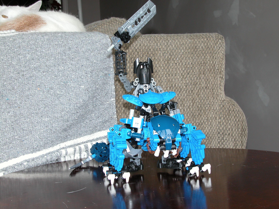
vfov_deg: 25.2
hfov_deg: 33.2
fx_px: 467
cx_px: 140
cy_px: 104
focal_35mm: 58
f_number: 5.6
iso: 100
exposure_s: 1/60.3
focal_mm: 14.7
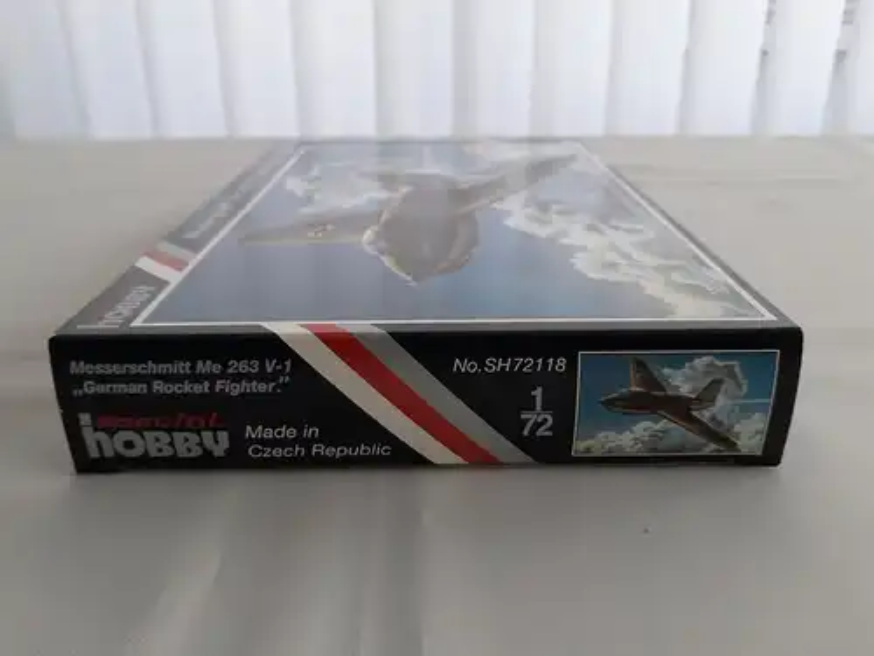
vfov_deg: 53.1
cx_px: 437
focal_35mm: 26
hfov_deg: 67.3
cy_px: 328
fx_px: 656
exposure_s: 1/60
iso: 160
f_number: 1.8
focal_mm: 4
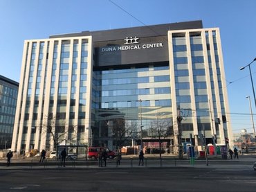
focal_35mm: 28
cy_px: 96
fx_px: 207
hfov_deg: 63.5
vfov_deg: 49.7
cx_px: 128
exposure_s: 1/1140
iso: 20
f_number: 1.8
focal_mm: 3.99
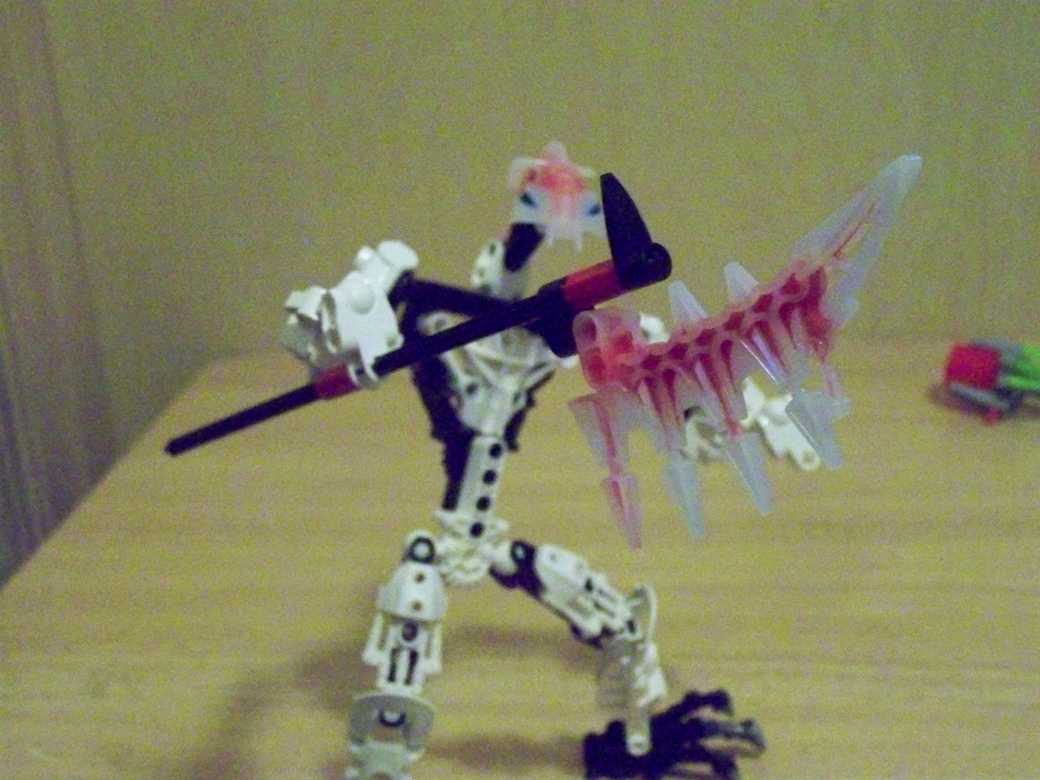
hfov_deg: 32.7
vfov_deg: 24.8
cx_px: 520
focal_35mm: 59
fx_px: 1773
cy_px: 390
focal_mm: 9.8
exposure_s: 1/40
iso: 1600
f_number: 3.2
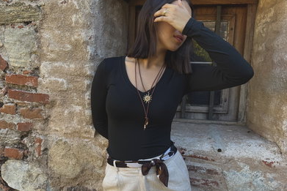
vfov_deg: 38.8
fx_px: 271
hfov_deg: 55.8
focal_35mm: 34
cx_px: 141
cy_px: 115
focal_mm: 6.76
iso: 80
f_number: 1.78
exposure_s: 1/297
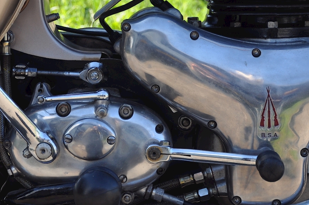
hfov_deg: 11.0
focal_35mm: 187
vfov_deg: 7.3
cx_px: 134
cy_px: 35
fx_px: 1603
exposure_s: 1/200
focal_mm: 52
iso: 200
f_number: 7.1
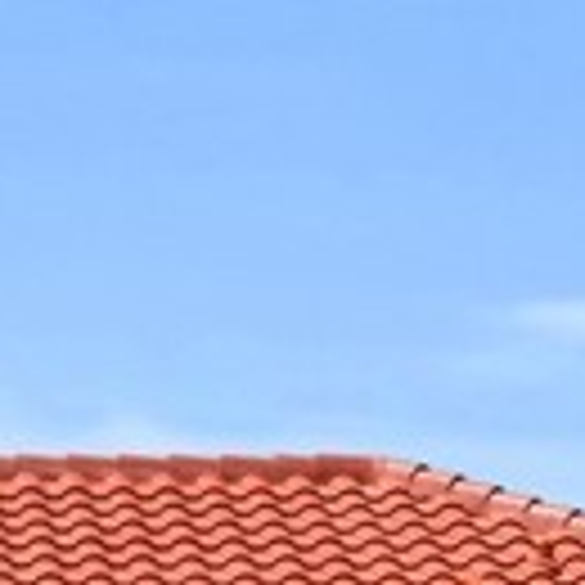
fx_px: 3193
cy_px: 1220
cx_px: -220
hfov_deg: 10.2
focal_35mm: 167
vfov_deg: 9.7
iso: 100
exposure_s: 1/60
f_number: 4
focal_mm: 12.29
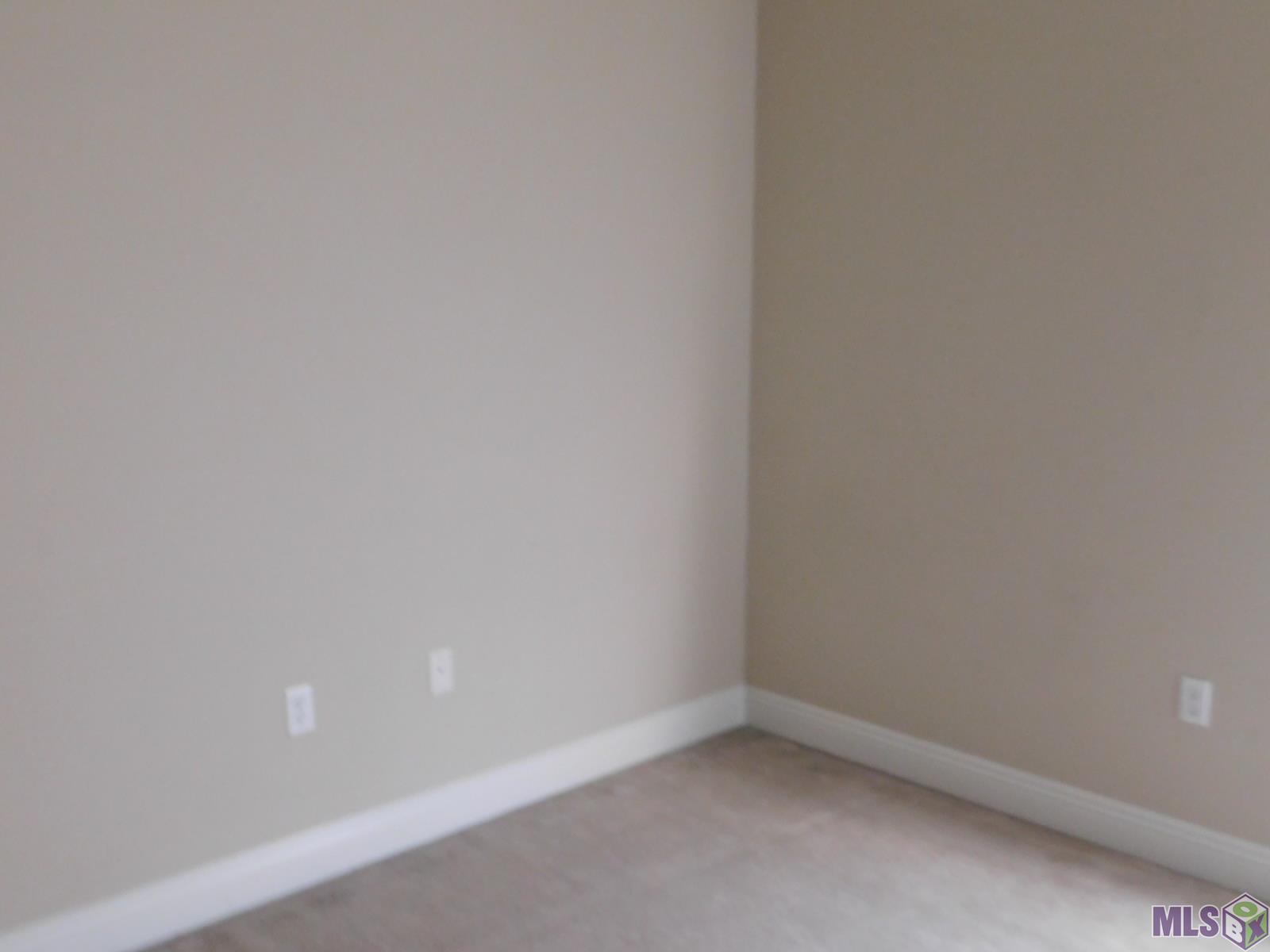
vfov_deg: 39.7
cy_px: 476
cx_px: 635
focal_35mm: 36
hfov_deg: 51.4
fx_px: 1321
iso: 400
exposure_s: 1/8
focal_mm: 6.3
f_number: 3.5
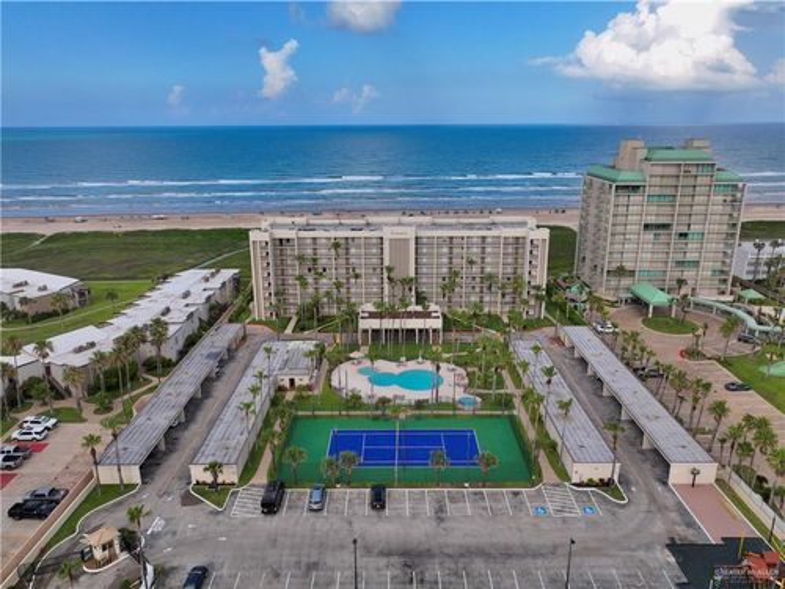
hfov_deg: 71.6
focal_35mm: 24
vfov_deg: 56.8
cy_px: 294
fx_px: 544
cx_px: 392
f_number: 2.8
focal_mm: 12.29
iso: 100
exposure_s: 1/50
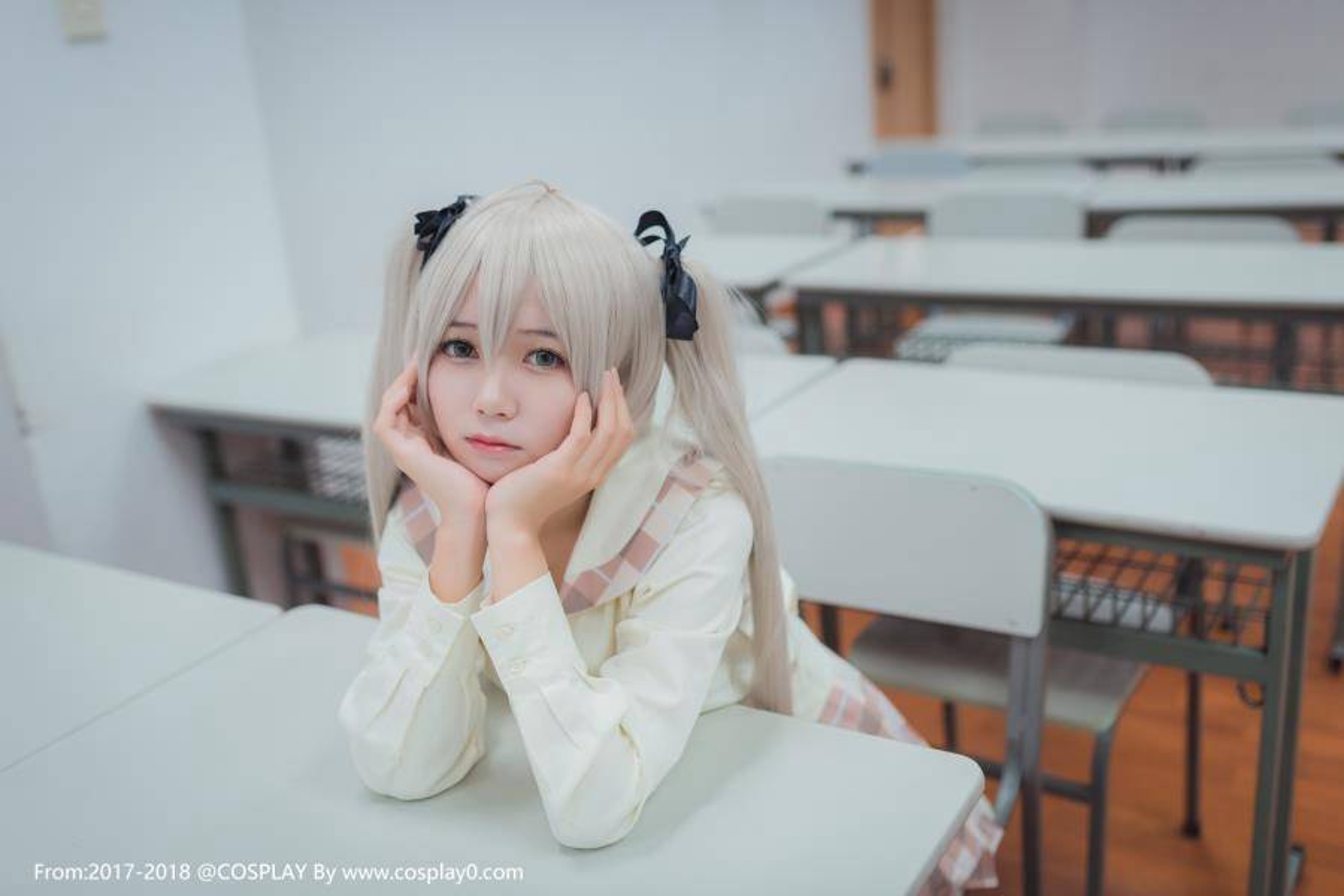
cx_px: 672
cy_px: 448
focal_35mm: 35
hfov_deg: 54.4
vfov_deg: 37.9
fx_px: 1307
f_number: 2.2
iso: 400
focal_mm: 35
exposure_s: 1/160
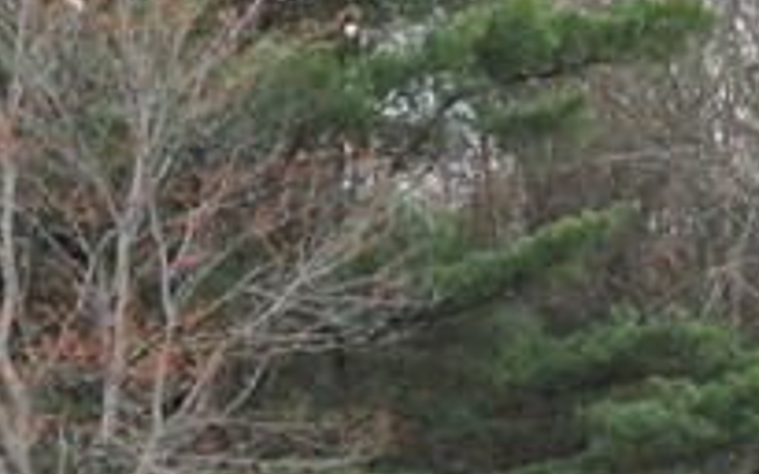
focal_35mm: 194
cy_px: 304
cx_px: 424
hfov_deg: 10.8
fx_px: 4012
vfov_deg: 6.8
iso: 1600
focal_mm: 24
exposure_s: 1/1600
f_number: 5
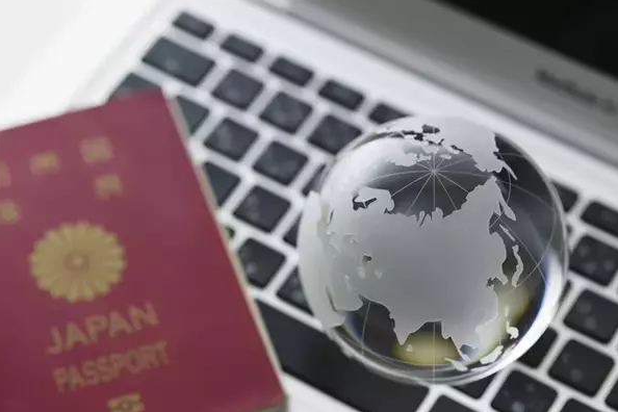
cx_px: 308
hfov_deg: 19.3
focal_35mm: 106
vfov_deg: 12.9
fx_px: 1820
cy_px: 205
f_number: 5
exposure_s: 1/8
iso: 100
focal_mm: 105
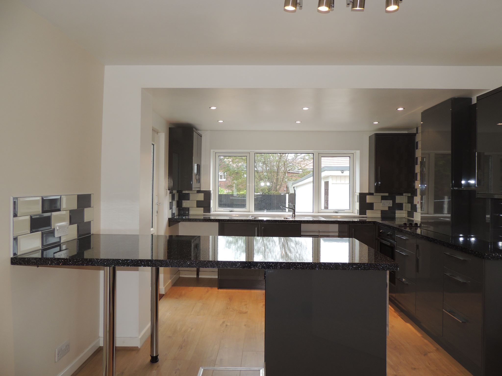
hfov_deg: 71.6
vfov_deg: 56.8
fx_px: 348
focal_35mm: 24
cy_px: 188
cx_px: 251
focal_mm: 4.3
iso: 100
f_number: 3
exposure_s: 1/60
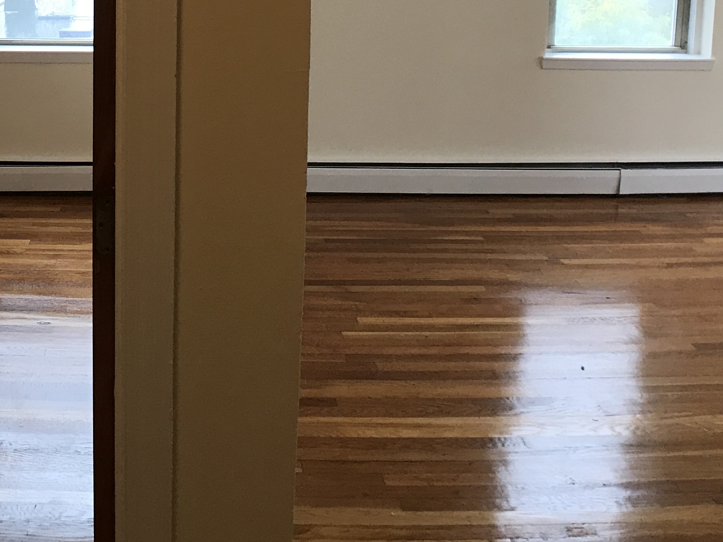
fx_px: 1337
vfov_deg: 22.2
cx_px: 225
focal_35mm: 64
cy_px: 25
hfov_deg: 30.0
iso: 25
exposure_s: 1/40
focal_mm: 3.99
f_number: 1.8
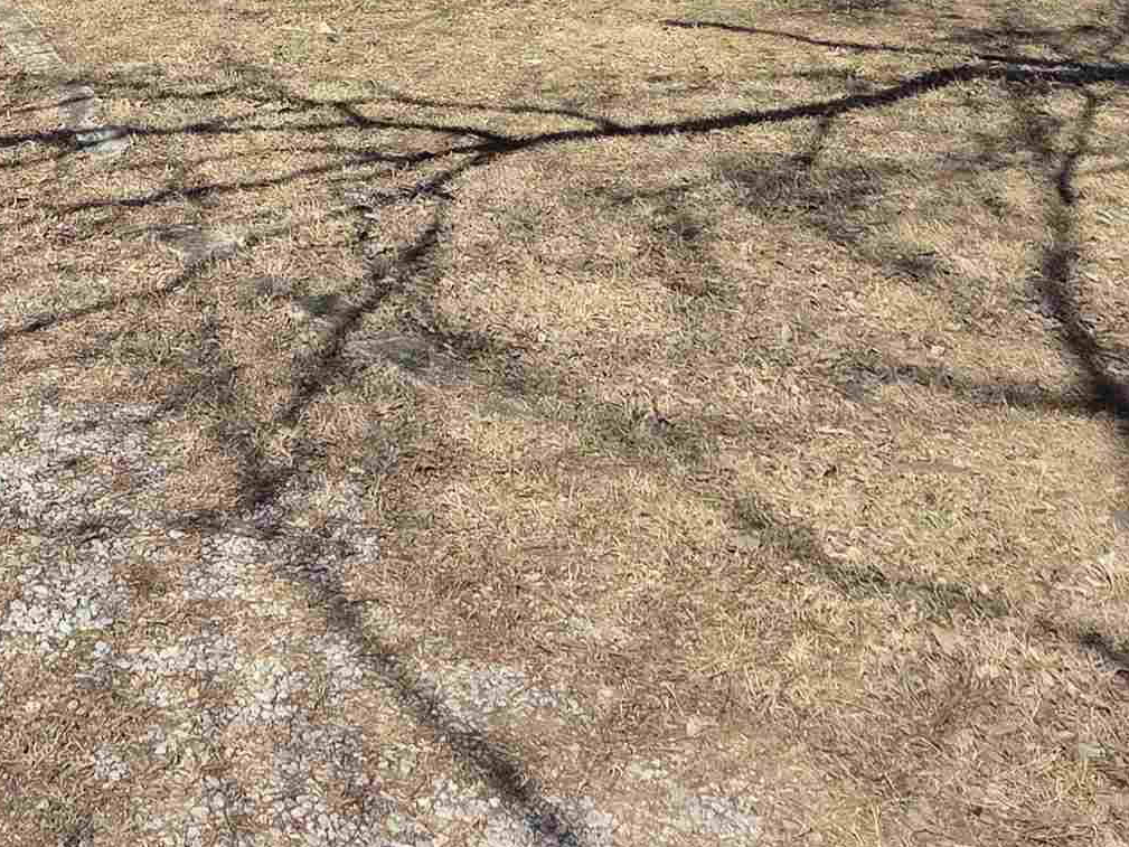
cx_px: 148
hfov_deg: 27.0
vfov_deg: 19.0
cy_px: -331
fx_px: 2283
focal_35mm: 70
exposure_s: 1/4559
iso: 80
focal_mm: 5.4
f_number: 1.8
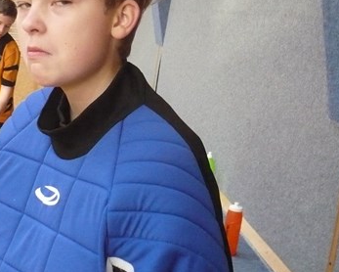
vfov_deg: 25.6
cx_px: 185
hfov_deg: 31.9
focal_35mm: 59
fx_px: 592
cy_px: 73
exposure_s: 1/50
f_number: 2.8
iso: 800
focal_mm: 5.8
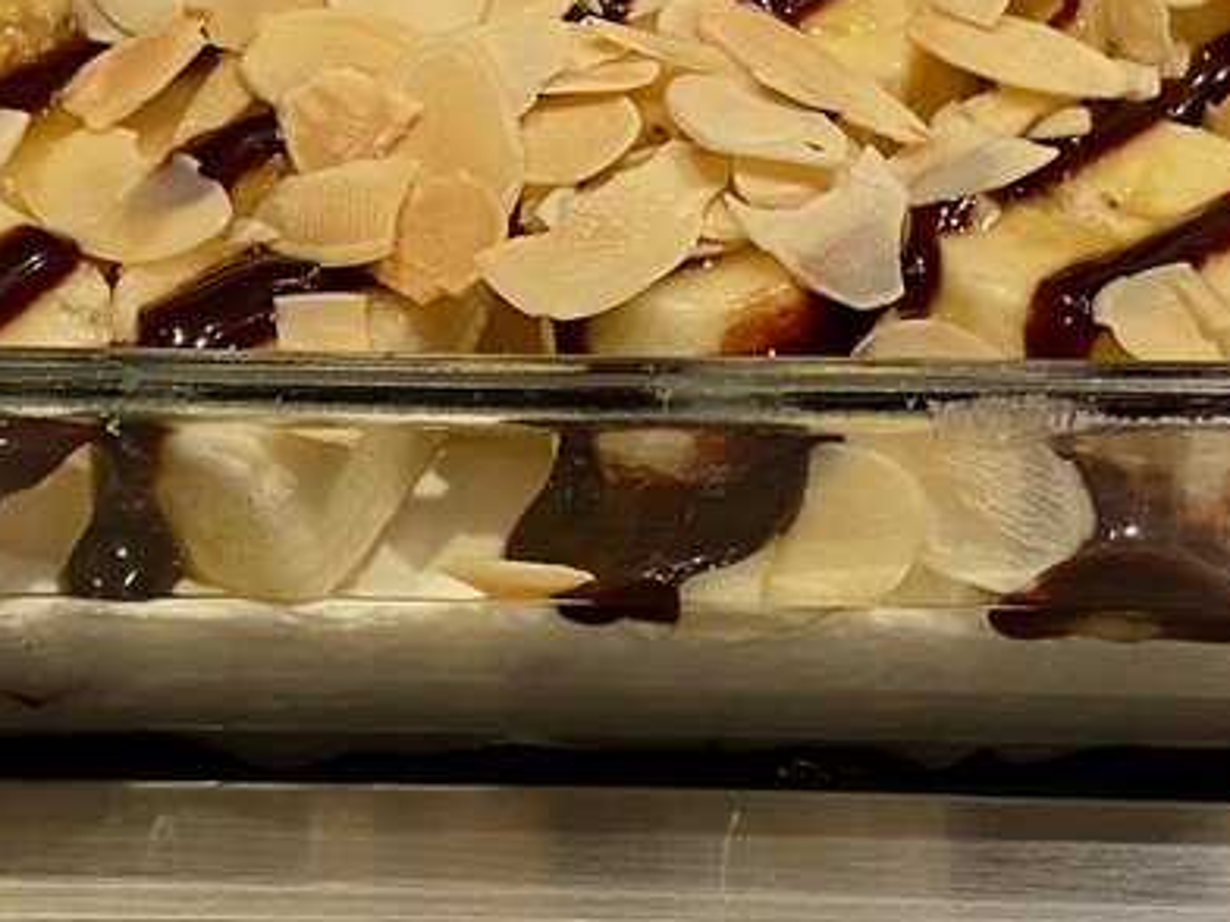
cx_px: 474
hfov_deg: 18.5
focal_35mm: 106
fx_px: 3766
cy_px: 213
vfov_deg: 13.9
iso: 64
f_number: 1.8
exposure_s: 1/50
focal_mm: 4.25
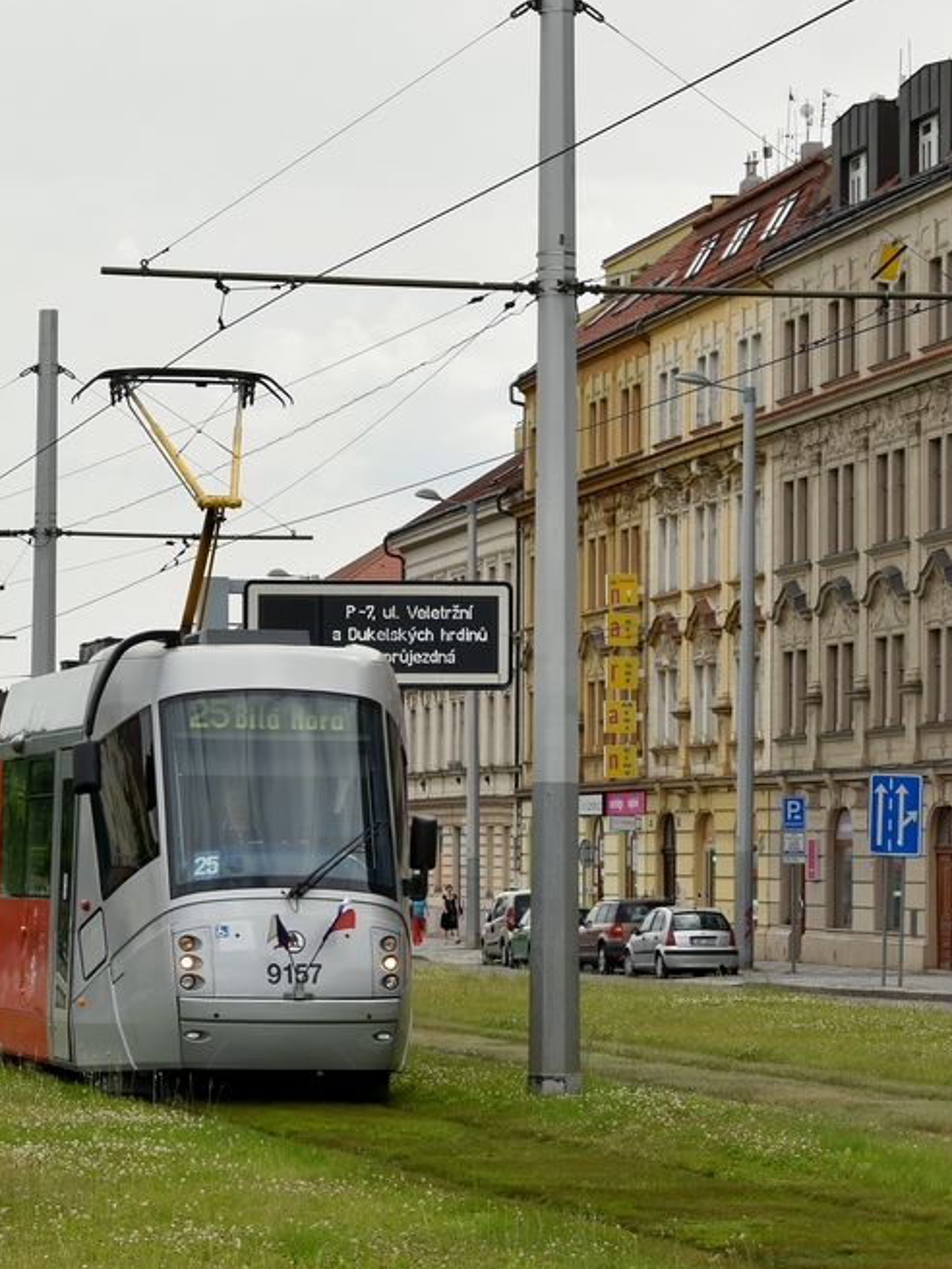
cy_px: 592
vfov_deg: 16.6
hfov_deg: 12.4
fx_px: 4359
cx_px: 248
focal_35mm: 119
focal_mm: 45
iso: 125
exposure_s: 1/320
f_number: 9
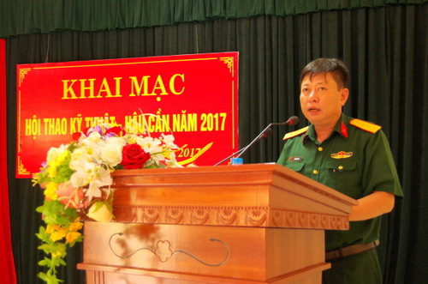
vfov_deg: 31.7
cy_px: 142
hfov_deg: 46.5
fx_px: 498
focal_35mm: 42
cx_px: 214
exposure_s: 1/60
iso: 1600
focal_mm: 28
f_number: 4
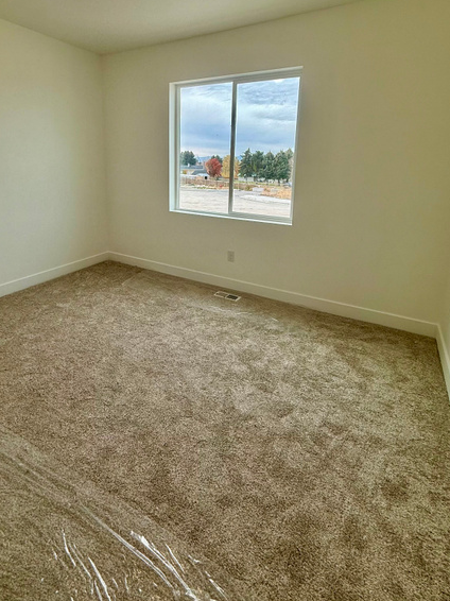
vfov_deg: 82.9
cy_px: 222
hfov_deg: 68.3
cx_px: 194
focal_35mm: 19
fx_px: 330
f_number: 2.2
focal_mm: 2.22
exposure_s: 1/365
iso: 50
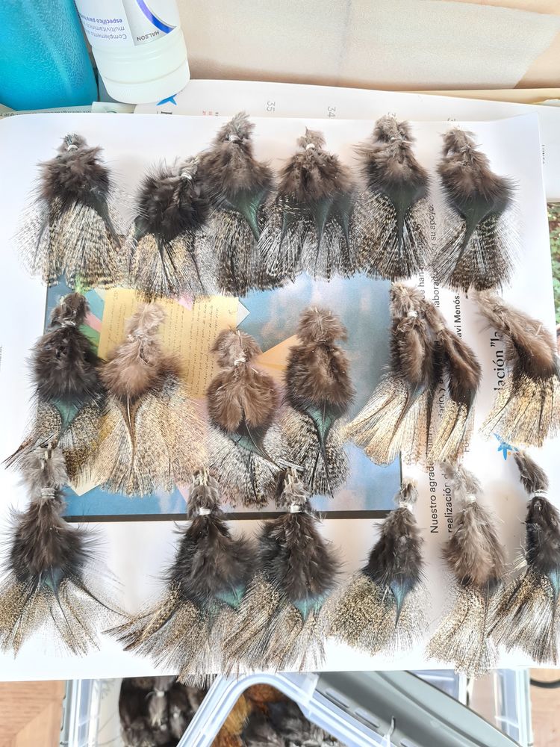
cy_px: 374
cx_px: 280
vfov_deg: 67.3
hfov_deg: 53.1
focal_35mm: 26
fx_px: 561
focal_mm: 5.4
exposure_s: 1/50
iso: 100
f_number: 1.8
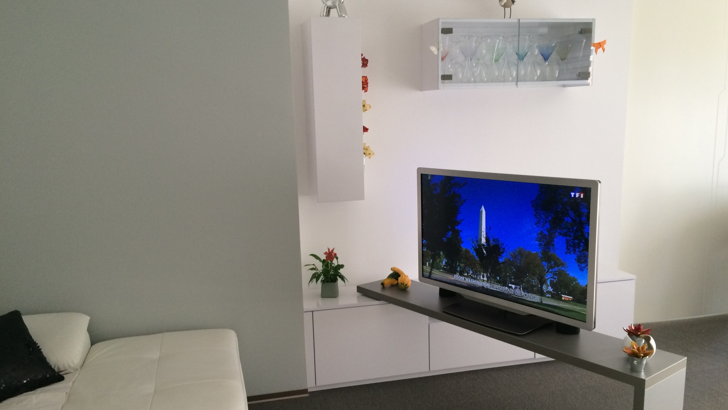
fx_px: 618
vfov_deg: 36.6
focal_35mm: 32
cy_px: 235
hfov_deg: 61.0
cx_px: 367
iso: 64
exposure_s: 1/33
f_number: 2.2
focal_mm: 4.15
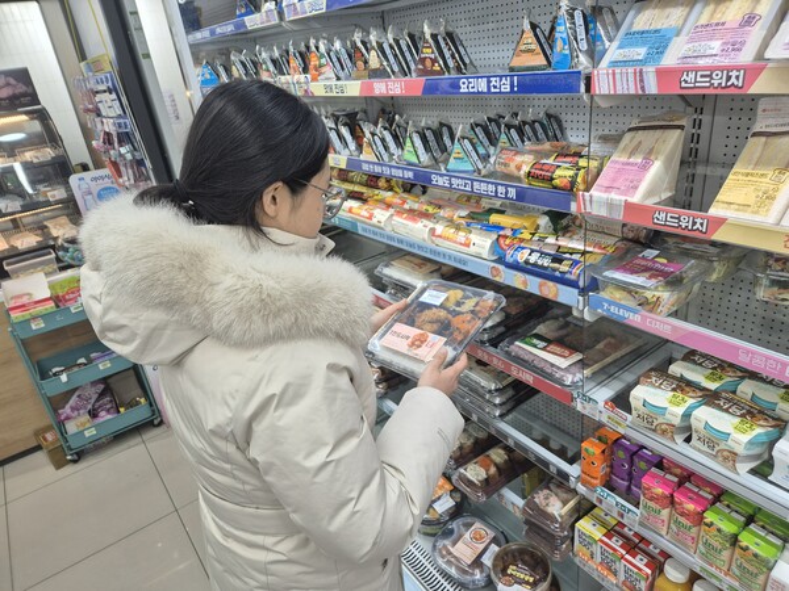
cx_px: 394
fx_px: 524
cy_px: 296
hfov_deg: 73.9
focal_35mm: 23
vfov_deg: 58.9
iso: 64
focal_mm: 5.4
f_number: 1.8
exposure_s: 1/120
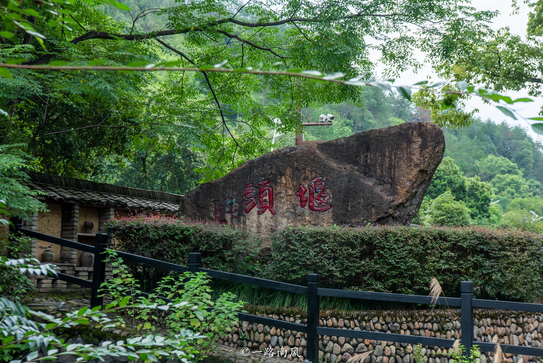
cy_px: 182
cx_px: 272
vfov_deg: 19.5
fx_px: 1056
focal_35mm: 70
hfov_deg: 28.8
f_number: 13
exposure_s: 1/100
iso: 160
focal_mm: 70
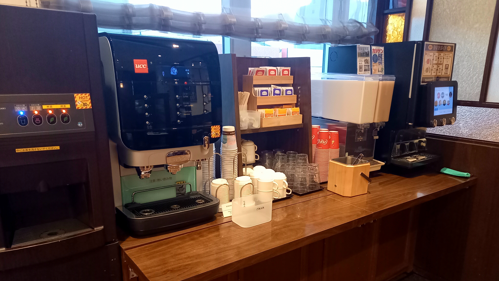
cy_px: 172
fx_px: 370
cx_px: 256
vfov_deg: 41.3
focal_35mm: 28
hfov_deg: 67.9
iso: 800
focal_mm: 4.65
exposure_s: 1/20
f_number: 1.8
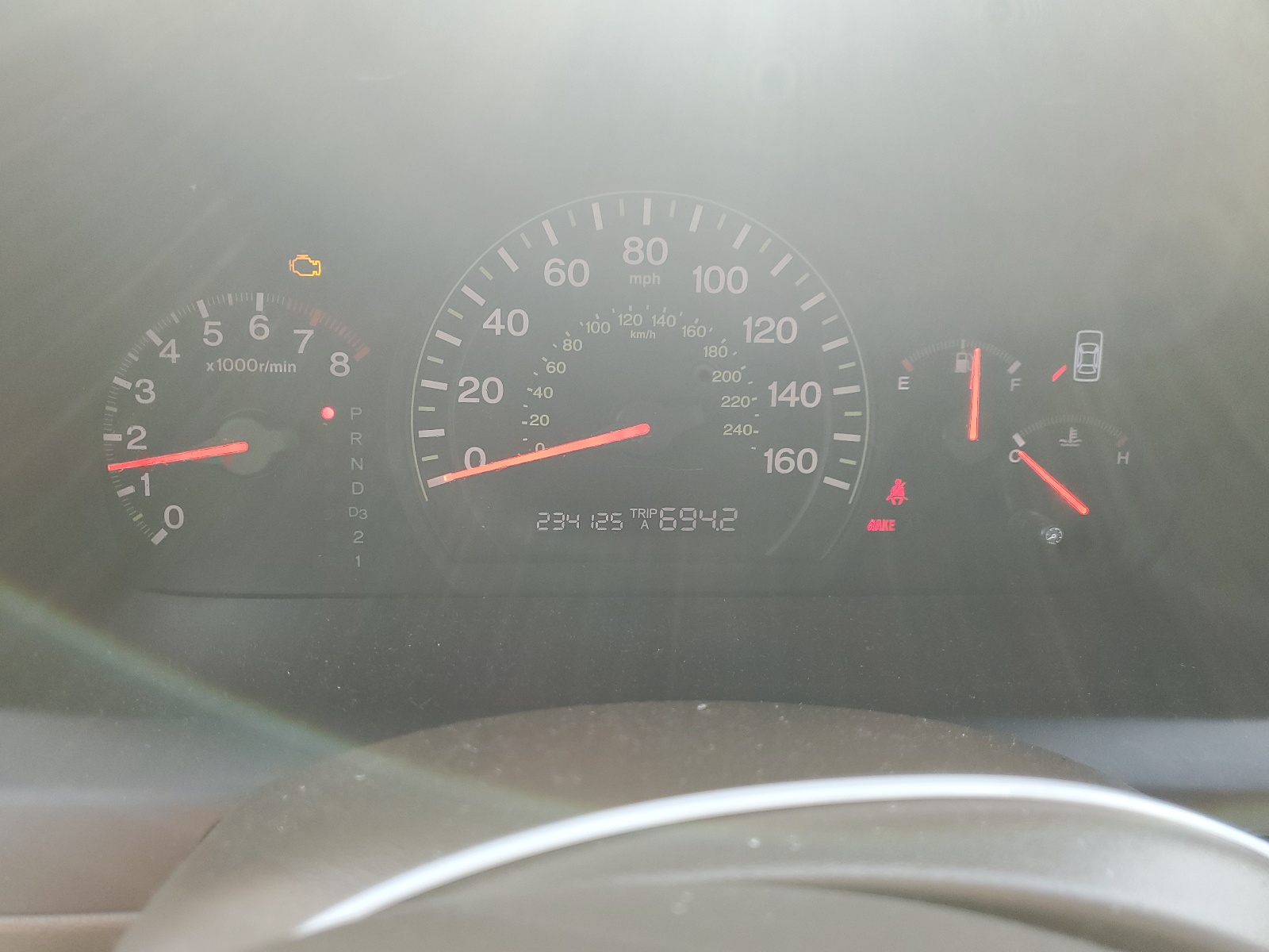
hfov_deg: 67.3
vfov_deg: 53.1
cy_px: 476
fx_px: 953
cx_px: 634
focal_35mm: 26
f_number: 1.5
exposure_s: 1/120
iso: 65
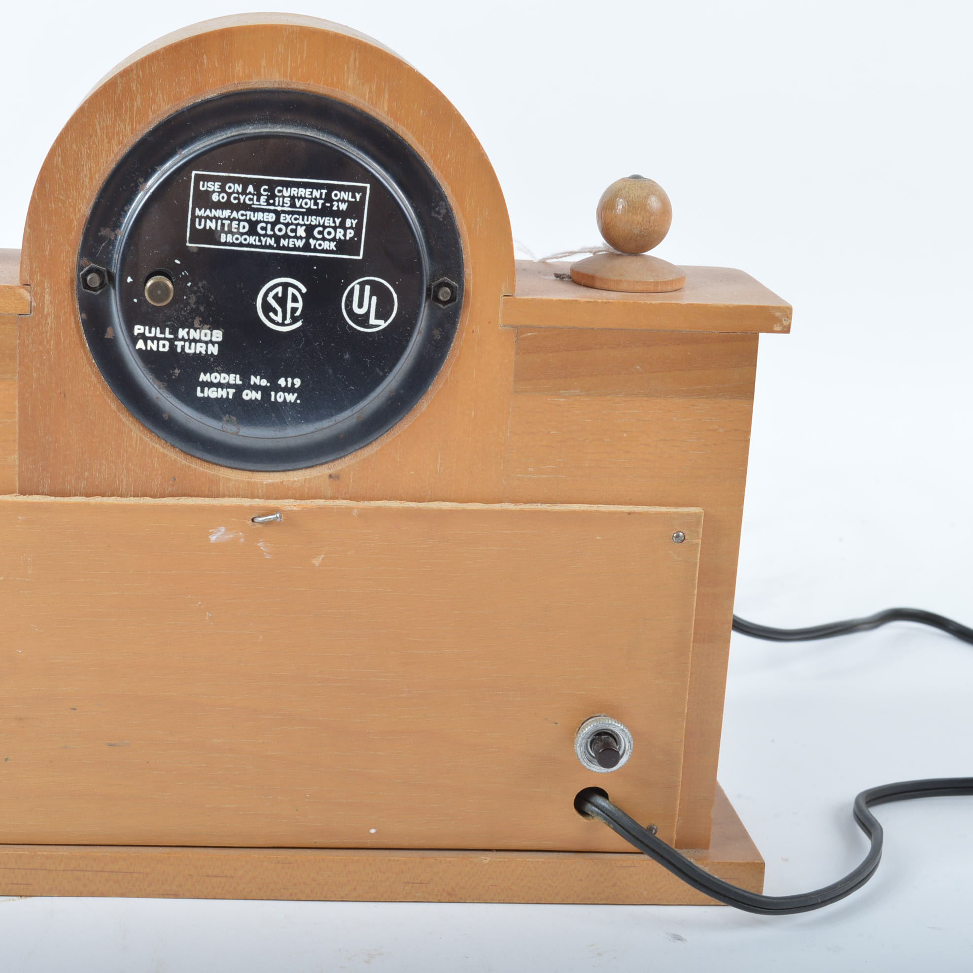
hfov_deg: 25.8
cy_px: 484
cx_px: 256
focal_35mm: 66
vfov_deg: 26.1
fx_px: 2099
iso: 100
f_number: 13
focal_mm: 34
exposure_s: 1/200
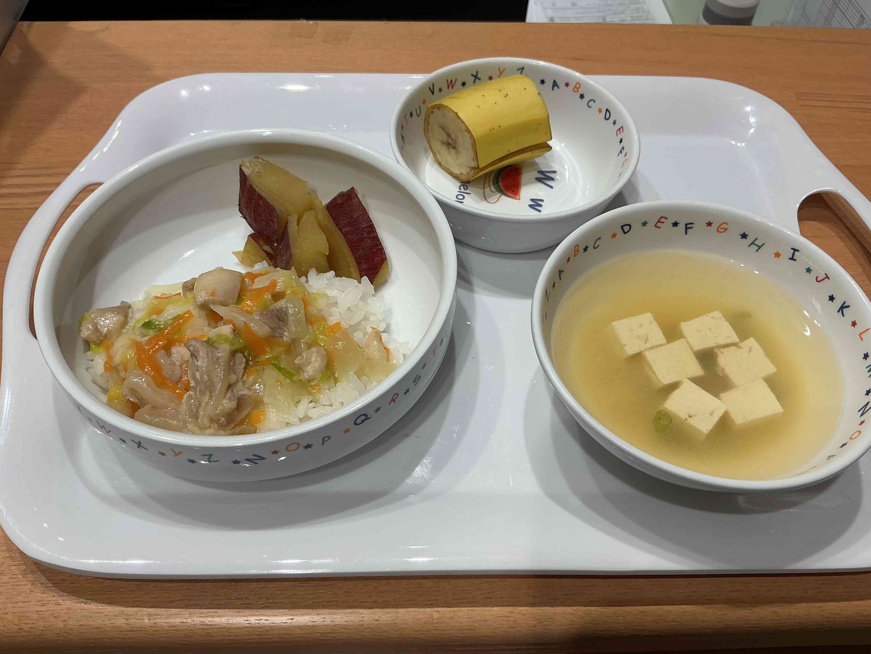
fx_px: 730
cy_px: 327
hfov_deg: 61.7
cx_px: 436
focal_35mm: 29
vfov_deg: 48.2
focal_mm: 3
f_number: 1.8
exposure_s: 1/120
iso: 32
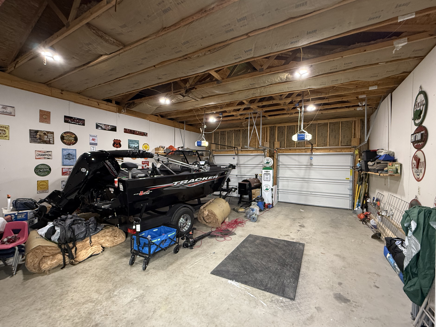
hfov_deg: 98.1
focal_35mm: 15
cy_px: 167
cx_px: 226
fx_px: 189
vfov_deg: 81.7
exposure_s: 1/60
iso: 320
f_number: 2.2
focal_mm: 2.22
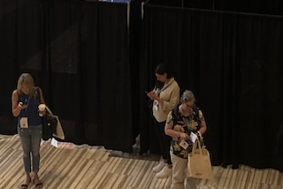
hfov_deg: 22.4
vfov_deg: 14.2
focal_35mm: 91
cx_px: 163
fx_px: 715
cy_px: -84
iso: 125
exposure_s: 1/60
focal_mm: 3.99
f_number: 1.8
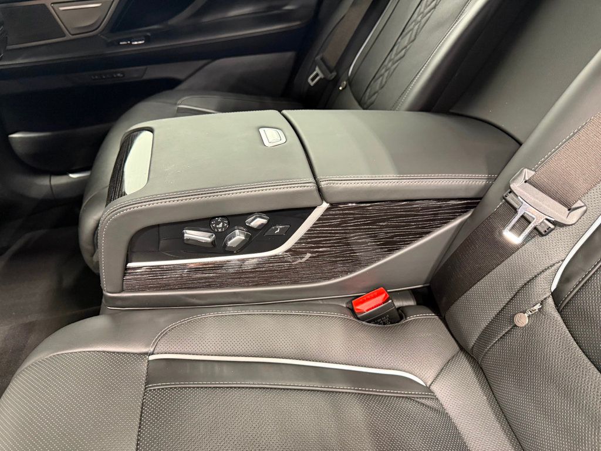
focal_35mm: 24
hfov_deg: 71.6
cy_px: 226
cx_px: 300
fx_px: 417
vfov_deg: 56.8
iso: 640
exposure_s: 1/57
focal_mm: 6.76
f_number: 1.78
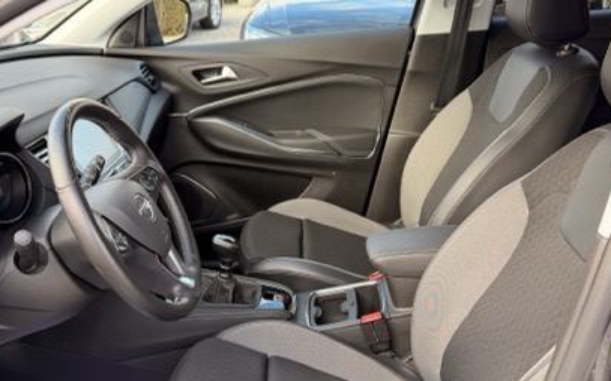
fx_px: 666
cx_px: 272
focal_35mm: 40
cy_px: 264
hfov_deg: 49.2
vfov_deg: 31.6
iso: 100
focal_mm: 6.76
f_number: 1.78
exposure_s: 1/190
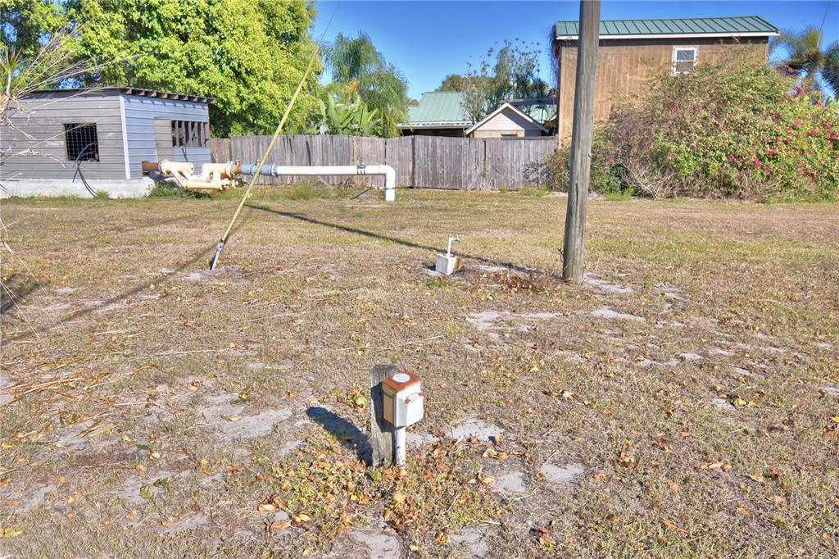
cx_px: 420
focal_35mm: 30
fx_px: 699
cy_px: 280
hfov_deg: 61.9
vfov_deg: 43.6
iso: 100
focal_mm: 20
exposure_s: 1/500
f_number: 5.6
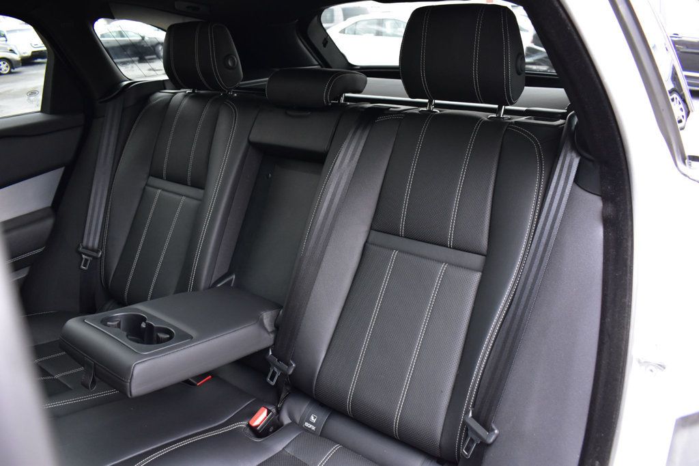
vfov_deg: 47.9
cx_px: 350
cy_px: 233
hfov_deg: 67.4
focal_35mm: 27
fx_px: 524
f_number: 5.6
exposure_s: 1/15
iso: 1600
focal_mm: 18
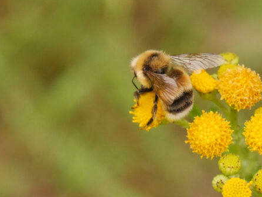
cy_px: 85
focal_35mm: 481
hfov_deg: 4.1
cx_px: 165
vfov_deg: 3.1
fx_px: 3644
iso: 3200
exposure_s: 1/800
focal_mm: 140
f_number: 6.3
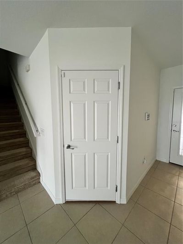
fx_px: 92
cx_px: 92
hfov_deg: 89.9
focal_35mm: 13
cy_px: 122
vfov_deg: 106.2
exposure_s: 1/60
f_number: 1.8
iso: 200
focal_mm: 1.57
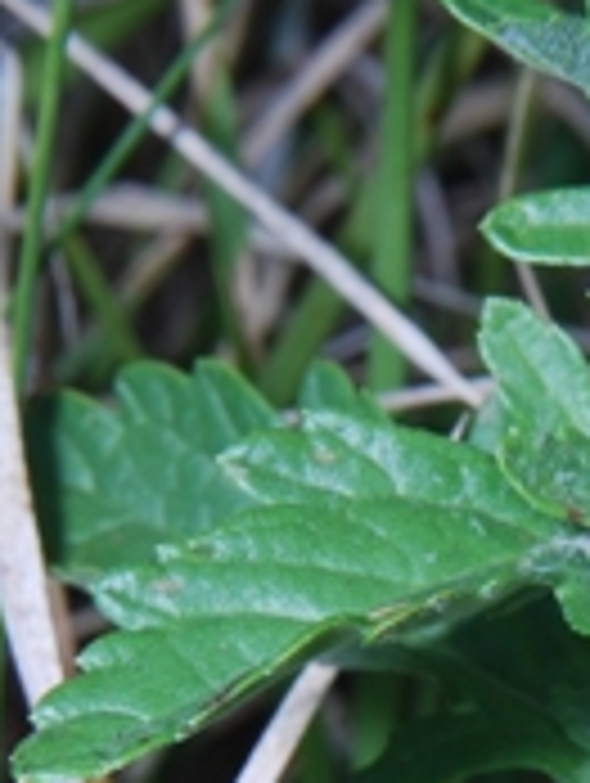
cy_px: 868
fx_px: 6008
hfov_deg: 5.6
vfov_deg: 7.4
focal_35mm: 265
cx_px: 752
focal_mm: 50
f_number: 14
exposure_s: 1/30
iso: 100
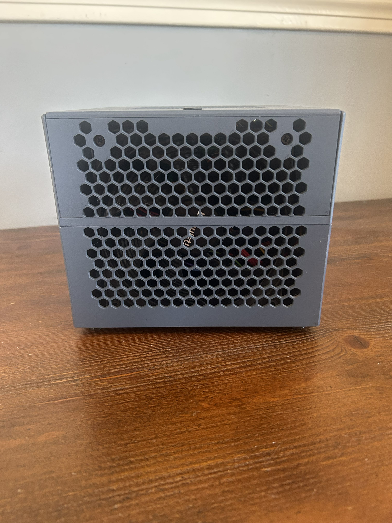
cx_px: 196
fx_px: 393
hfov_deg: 53.1
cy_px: 262
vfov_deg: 67.3
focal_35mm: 26
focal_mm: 5.7
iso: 250
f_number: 1.5
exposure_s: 1/59
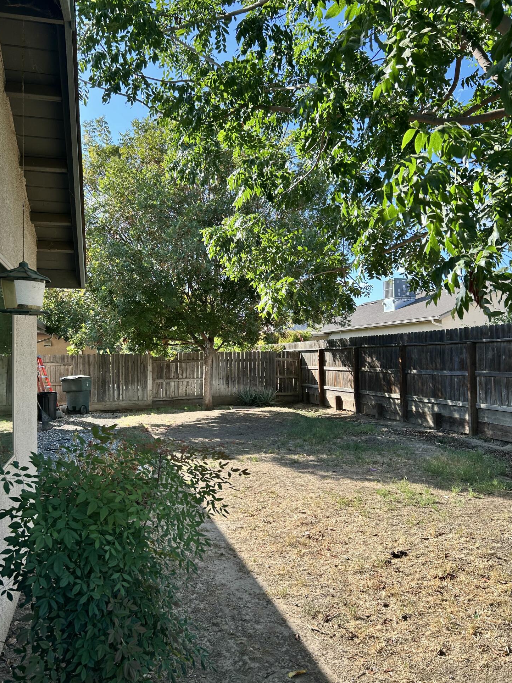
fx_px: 533
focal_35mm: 27
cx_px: 251
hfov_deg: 51.3
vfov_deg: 65.3
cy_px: 343
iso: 50
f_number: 1.5
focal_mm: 5.7
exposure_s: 1/917
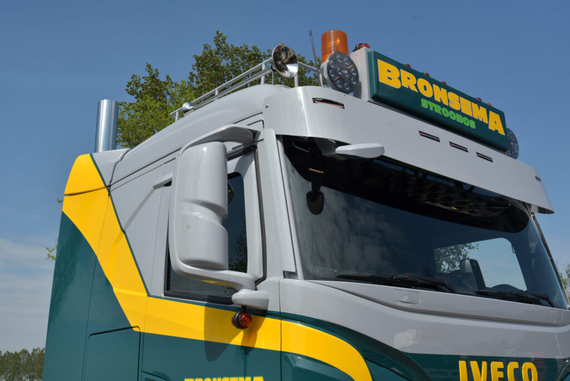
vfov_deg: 31.9
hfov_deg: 46.4
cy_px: 190
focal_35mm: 42
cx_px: 285
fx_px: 665
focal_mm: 42
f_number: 13
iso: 250
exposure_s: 1/640
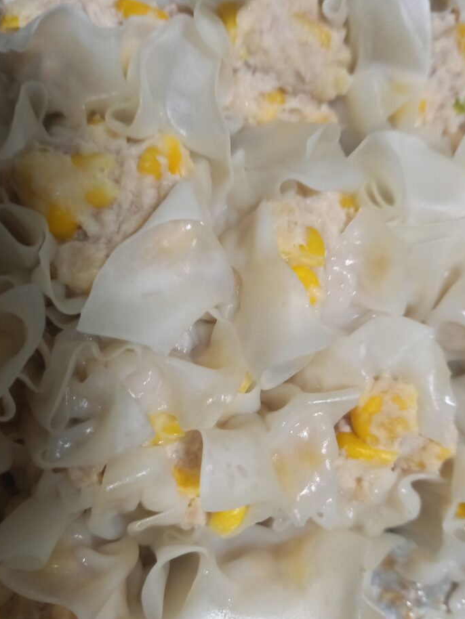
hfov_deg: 49.7
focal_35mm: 28
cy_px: 313
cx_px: 256
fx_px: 501
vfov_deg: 63.4
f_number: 1.8
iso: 400
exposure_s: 1/33.3
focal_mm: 4.65
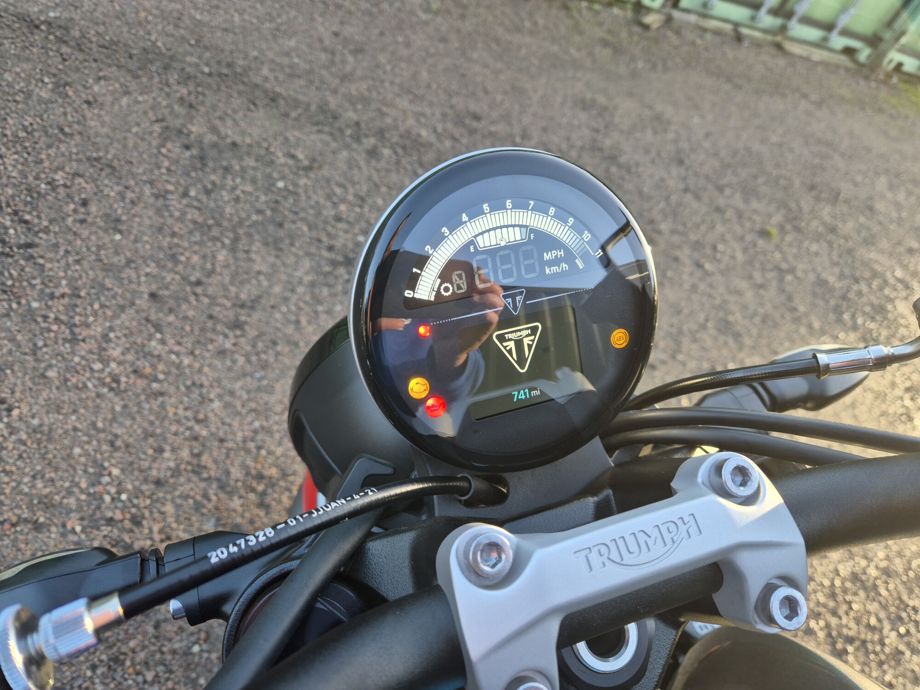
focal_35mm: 23
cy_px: 345
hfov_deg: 73.9
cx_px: 460
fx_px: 611
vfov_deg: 58.9
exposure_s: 1/180
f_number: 1.8
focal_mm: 5.4
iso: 64
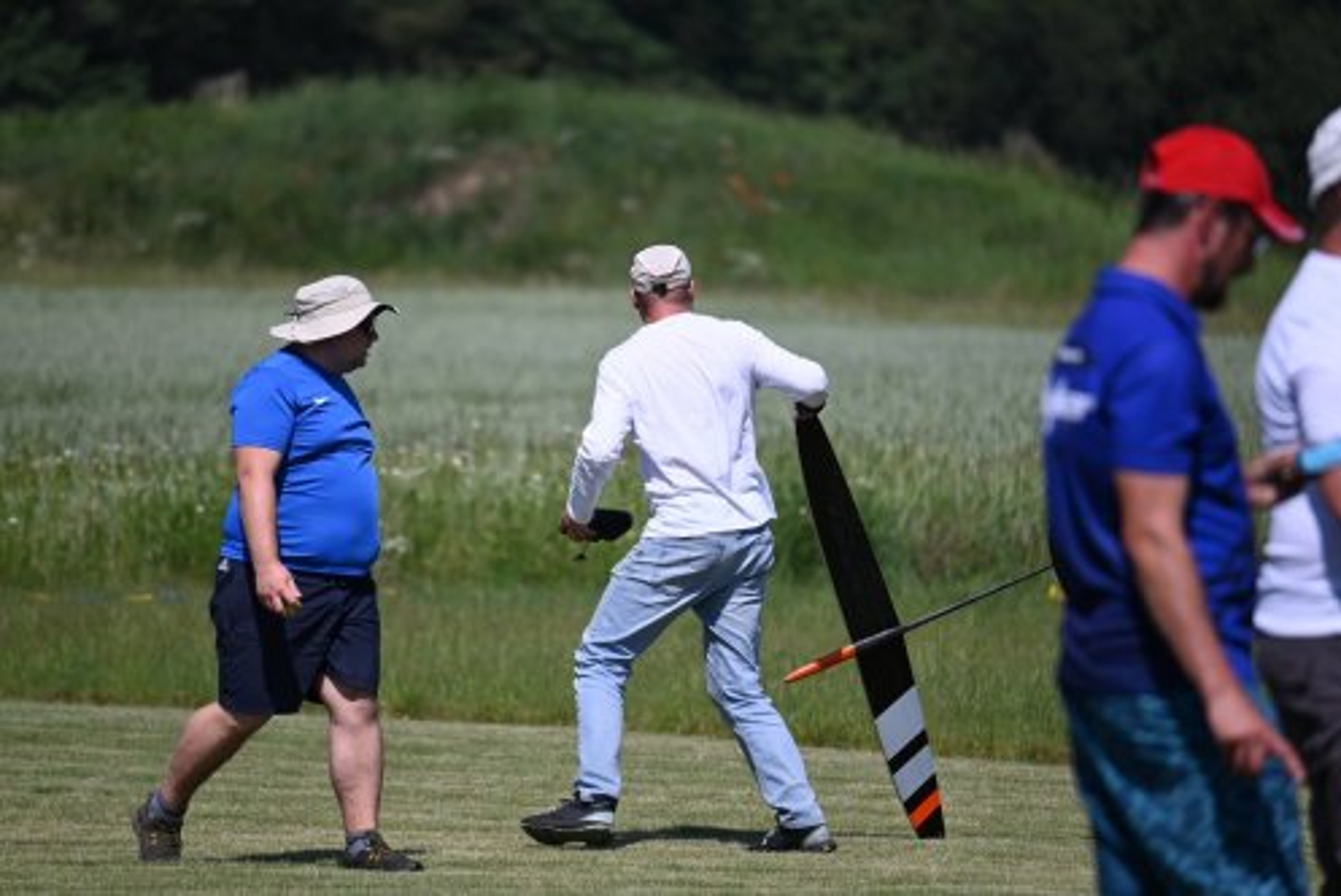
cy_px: 448
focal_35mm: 400
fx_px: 14908
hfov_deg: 5.2
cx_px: 670
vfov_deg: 3.4
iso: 320
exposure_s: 1/2000
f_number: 6.3
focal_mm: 400
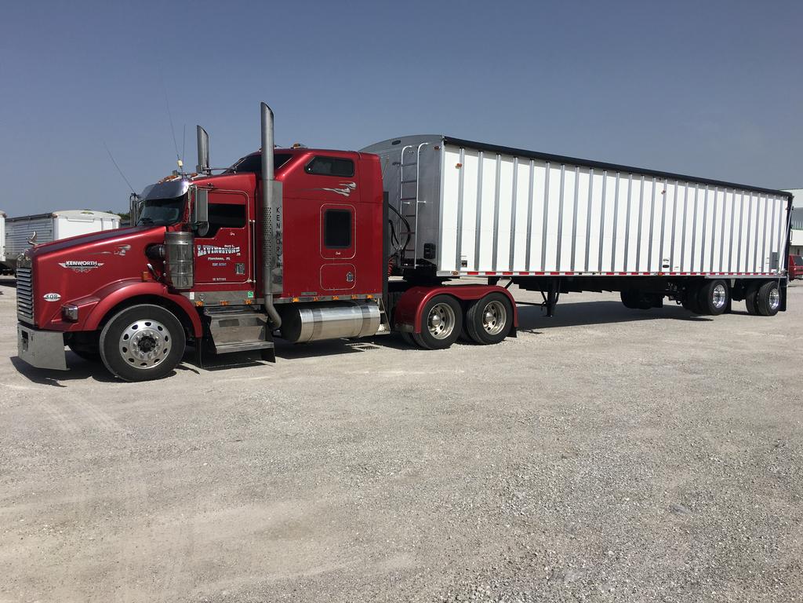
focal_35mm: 29
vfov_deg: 48.2
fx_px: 673
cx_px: 402
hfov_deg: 61.7
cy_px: 302
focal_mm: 4.15
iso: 25
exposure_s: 1/3846
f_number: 2.2
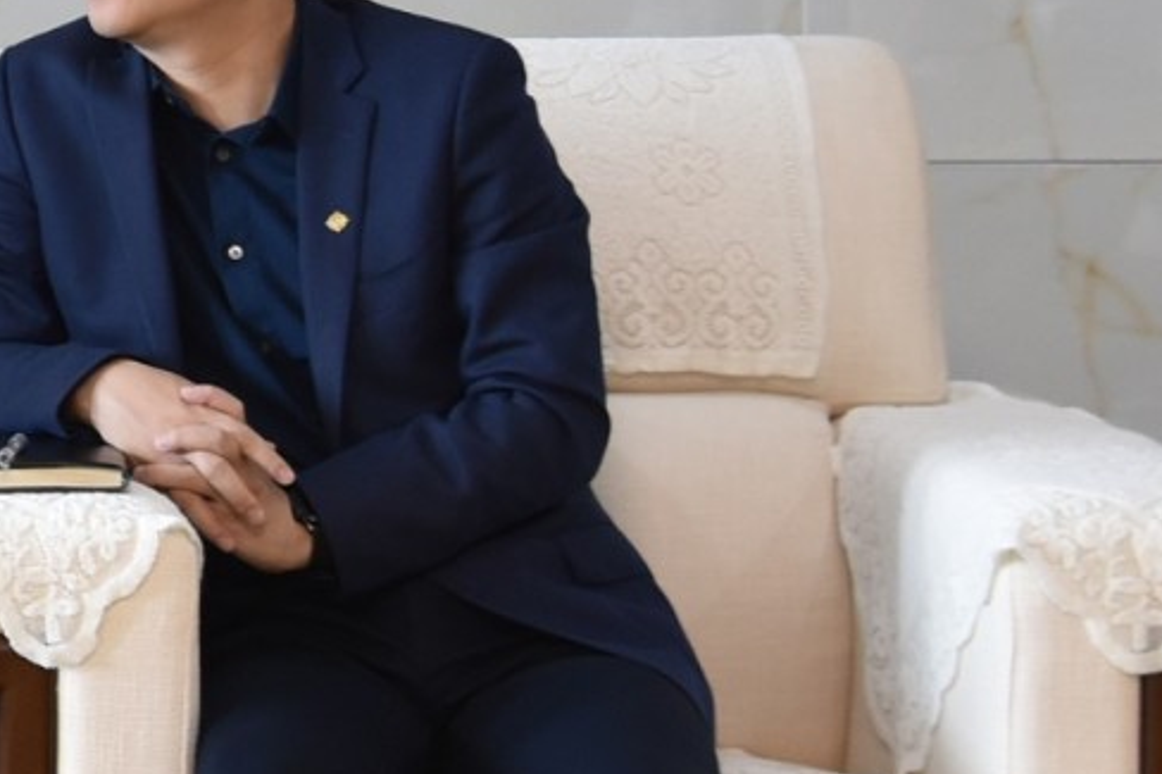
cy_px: -212
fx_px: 6485
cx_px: -800
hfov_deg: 9.8
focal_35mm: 201
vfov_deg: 6.8
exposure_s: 1/40
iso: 500
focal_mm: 35
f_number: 4
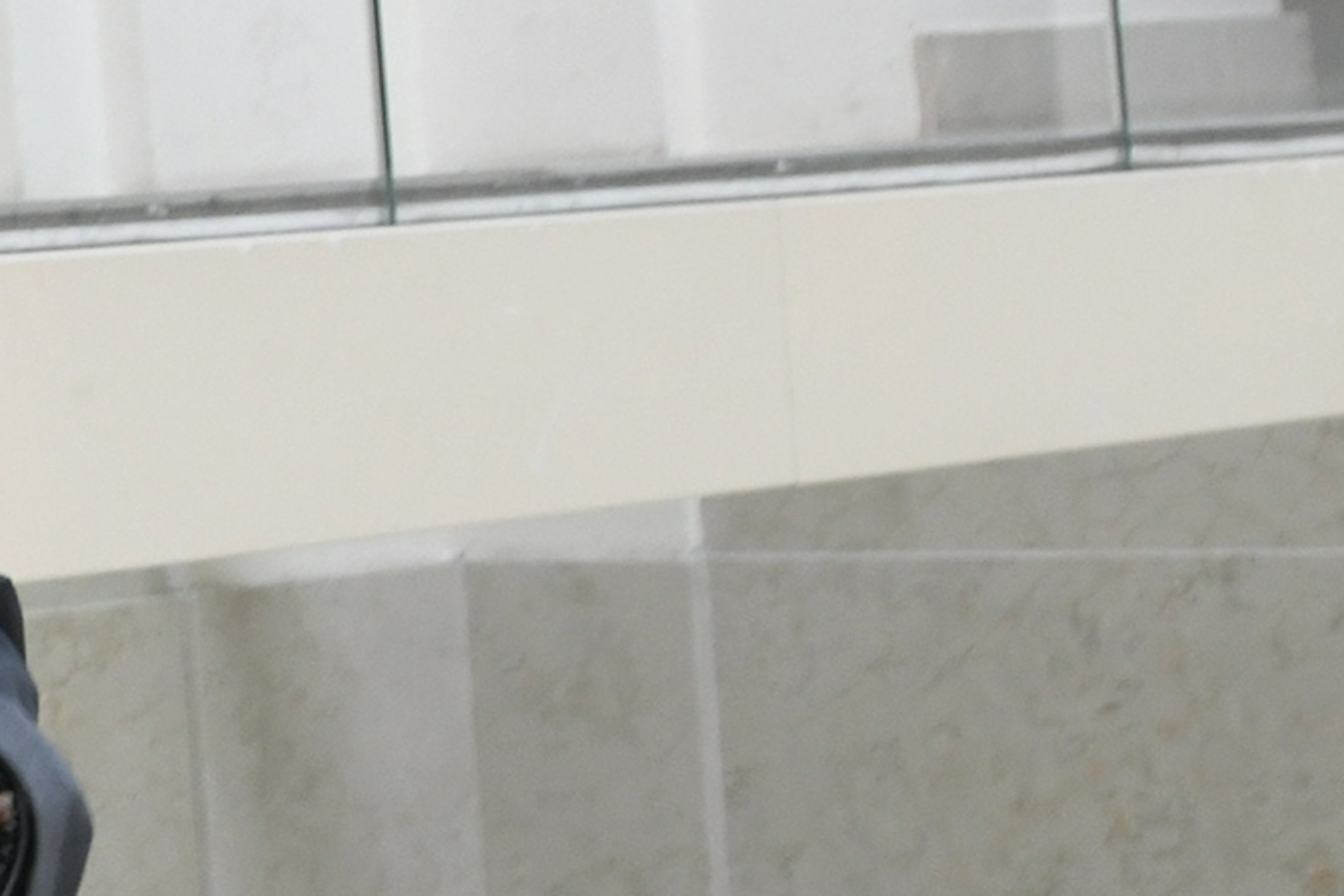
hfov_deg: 15.7
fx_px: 3995
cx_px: -1208
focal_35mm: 107
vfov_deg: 12.8
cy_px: 491
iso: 800
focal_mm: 24
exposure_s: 1/80
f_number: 4
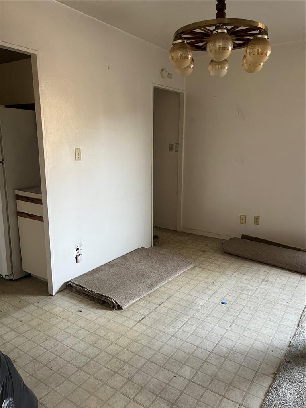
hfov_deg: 53.1
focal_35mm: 26
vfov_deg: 67.3
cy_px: 204
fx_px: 306
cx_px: 153
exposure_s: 1/60
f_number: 1.6
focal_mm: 5.1
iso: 160
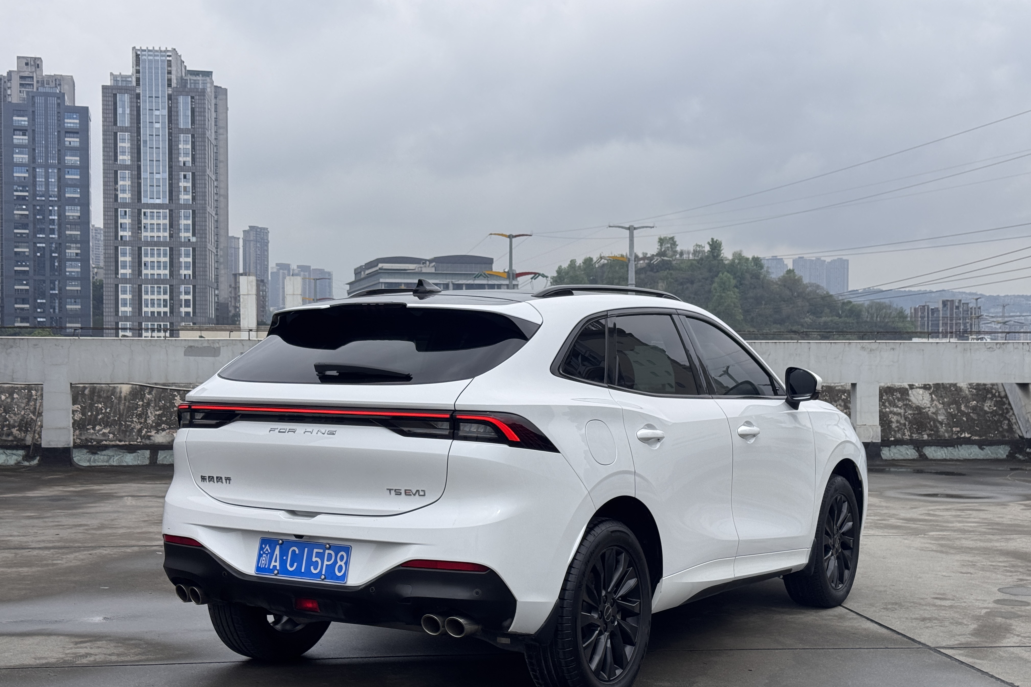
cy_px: 384
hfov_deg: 39.6
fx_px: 1432
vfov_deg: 27.0
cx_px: 516
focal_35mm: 50
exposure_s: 1/3096
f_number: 1.78
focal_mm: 6.76
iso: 64
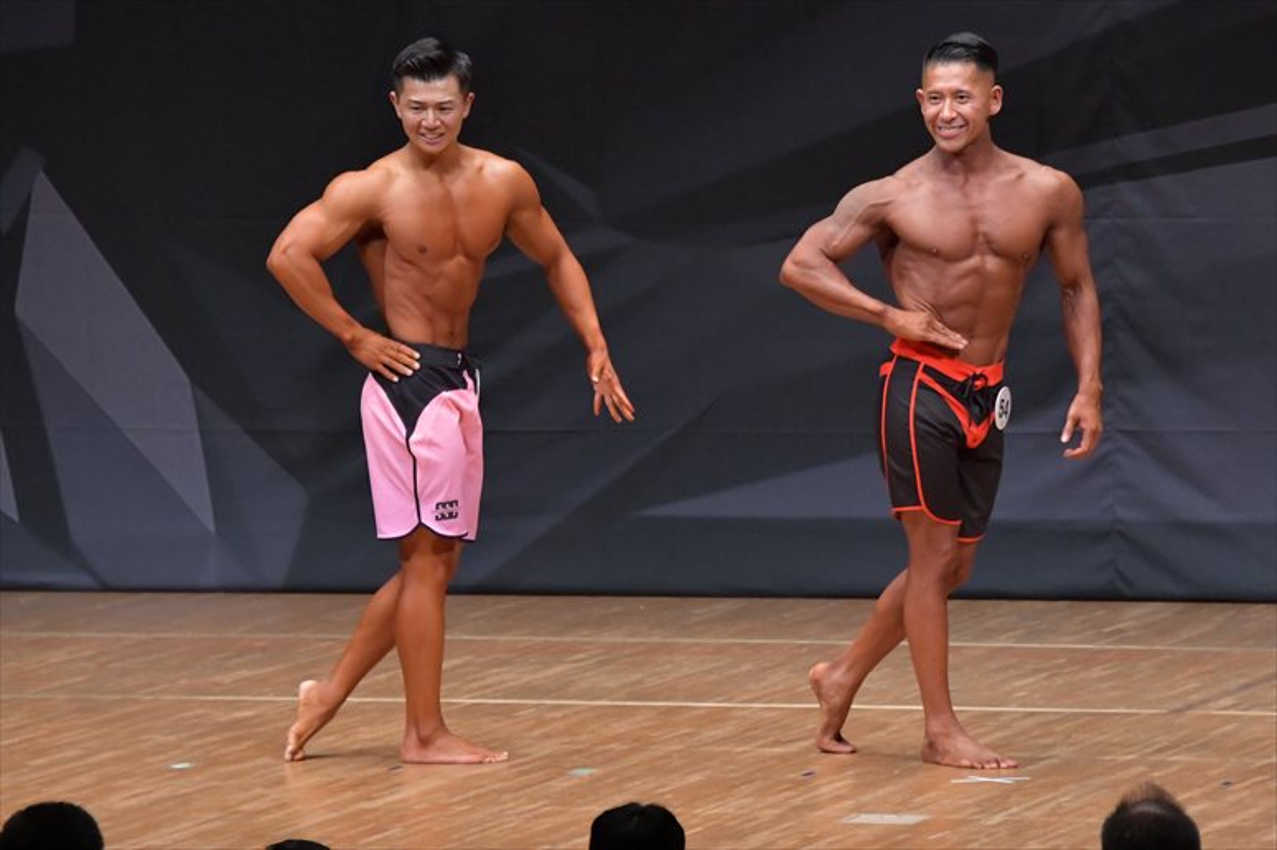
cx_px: 638
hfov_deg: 7.2
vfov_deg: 4.8
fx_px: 10105
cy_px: 425
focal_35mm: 285
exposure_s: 1/400
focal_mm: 190
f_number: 5.6
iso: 6400
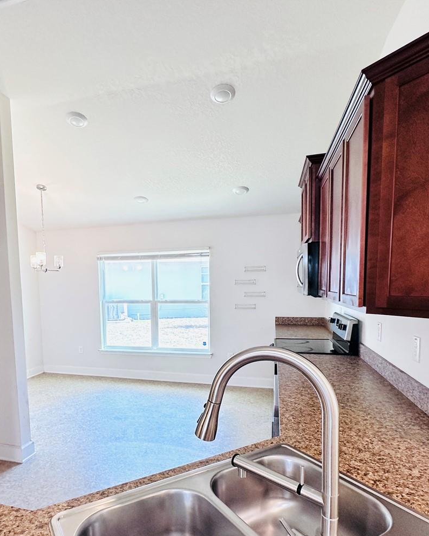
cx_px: 169
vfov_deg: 74.3
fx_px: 349
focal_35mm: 22
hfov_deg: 62.5
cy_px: 320
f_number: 2.2
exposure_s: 1/120
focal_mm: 2.22
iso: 250
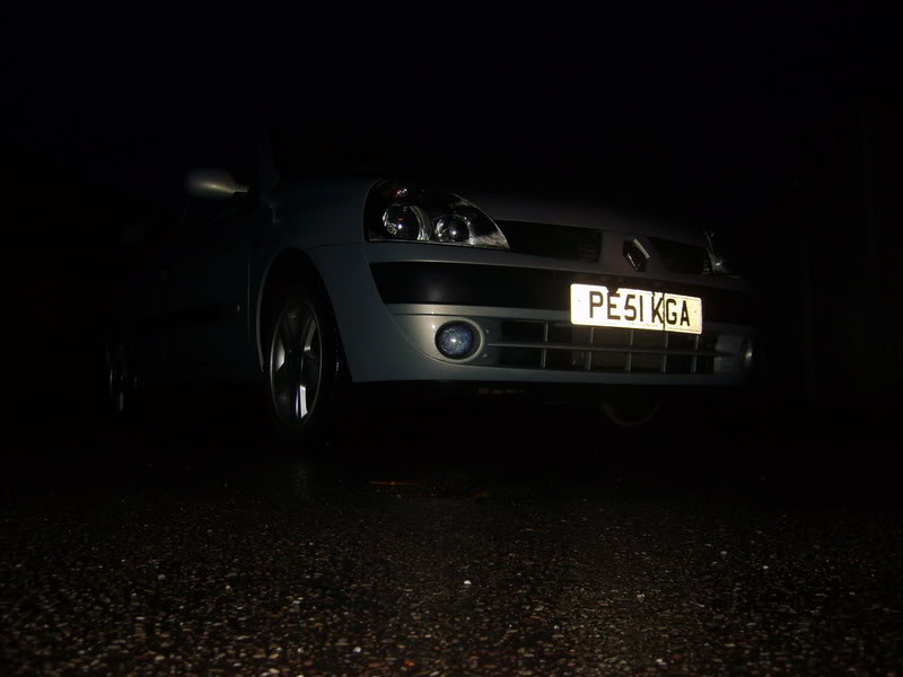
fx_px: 913
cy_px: 338
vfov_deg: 40.7
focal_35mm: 35
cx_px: 452
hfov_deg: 52.6
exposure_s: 1/45
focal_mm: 5.8
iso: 100
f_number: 2.8
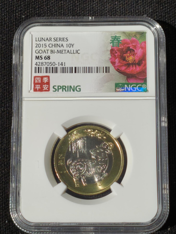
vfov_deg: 19.3
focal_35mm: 102
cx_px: 88
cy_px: 117
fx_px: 691
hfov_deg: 14.5
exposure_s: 1/3349
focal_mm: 4.94
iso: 50
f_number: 1.5
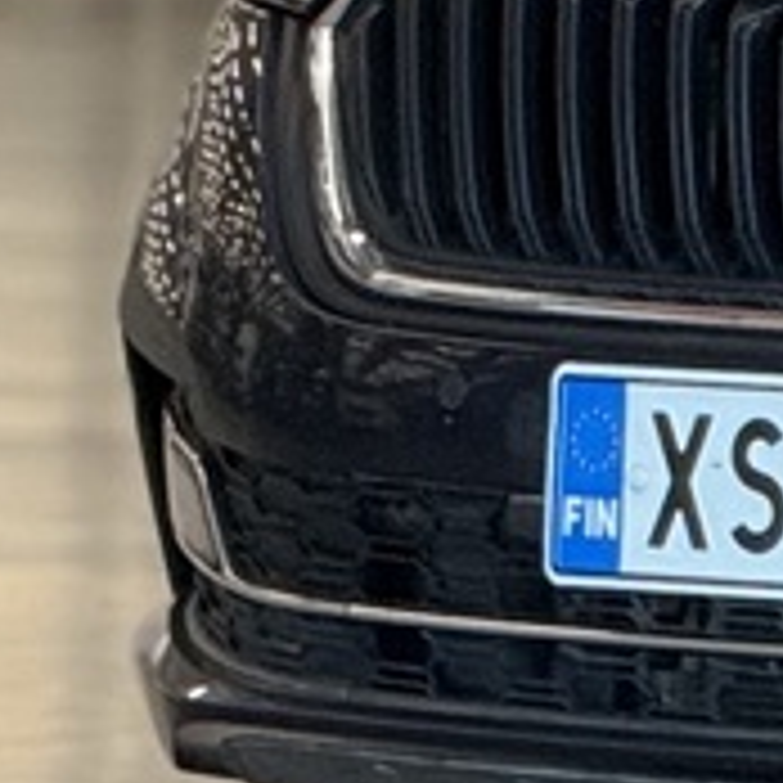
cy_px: -423
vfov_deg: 2.0
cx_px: 2952
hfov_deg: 2.0
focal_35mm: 879
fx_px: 22495
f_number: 2.8
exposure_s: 1/99
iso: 320
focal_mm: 15.66
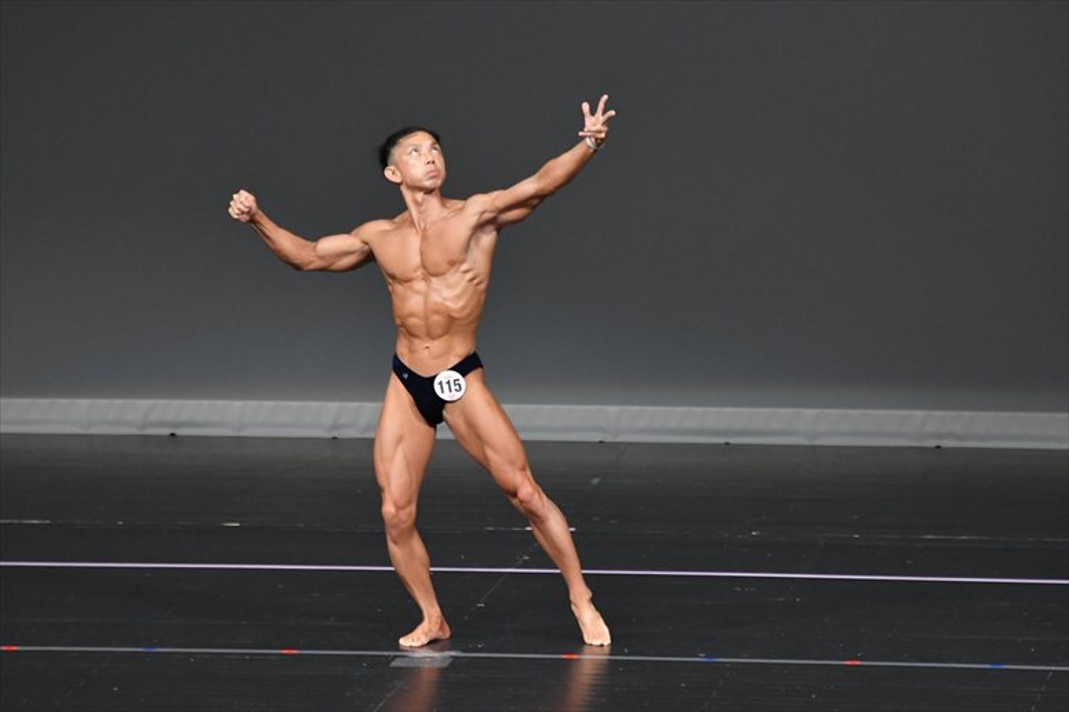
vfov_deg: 4.4
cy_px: 356
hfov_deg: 6.5
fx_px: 9349
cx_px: 534
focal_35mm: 315
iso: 4000
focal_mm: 210
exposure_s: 1/400
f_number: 5.6
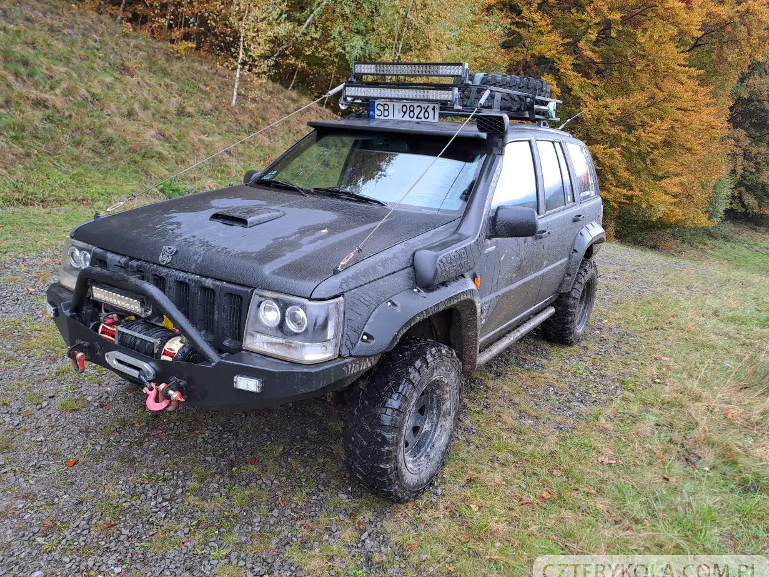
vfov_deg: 53.0
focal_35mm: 26
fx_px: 578
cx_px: 378
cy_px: 299
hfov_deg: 67.3
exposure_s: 1/50
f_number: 1.8
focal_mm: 4.65
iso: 32
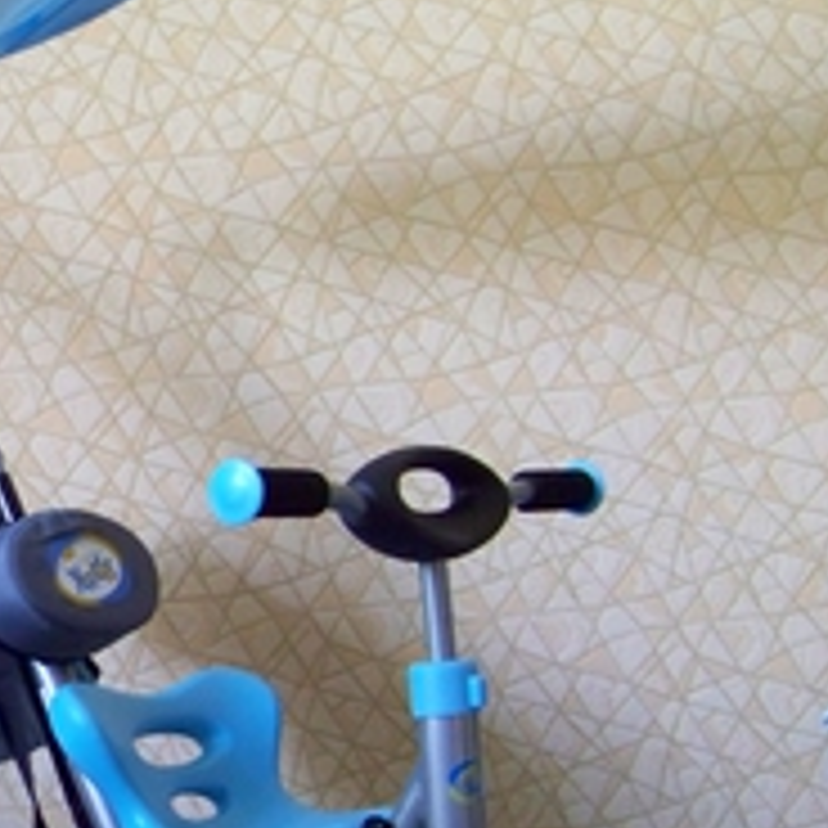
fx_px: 2111
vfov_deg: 22.1
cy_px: 590
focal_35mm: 78
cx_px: -104
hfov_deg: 21.0
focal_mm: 5.85
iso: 400
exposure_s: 1/13
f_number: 2.8
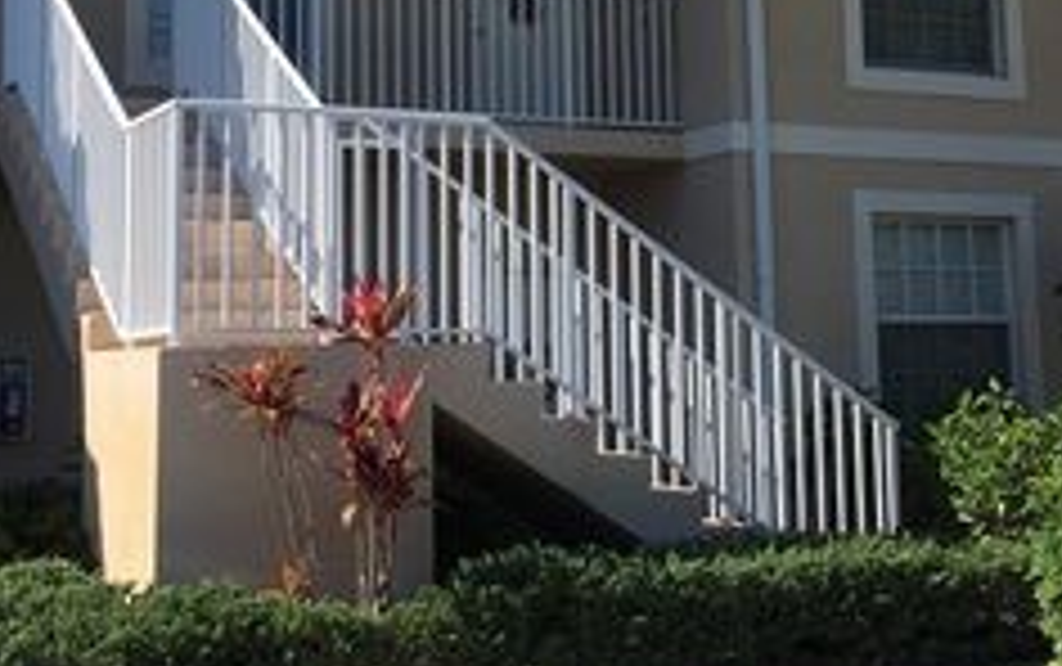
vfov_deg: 19.8
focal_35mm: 65
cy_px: 133
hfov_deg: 31.5
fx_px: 1883
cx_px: 585
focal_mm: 4.15
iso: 25
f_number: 2.2
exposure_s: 1/1374
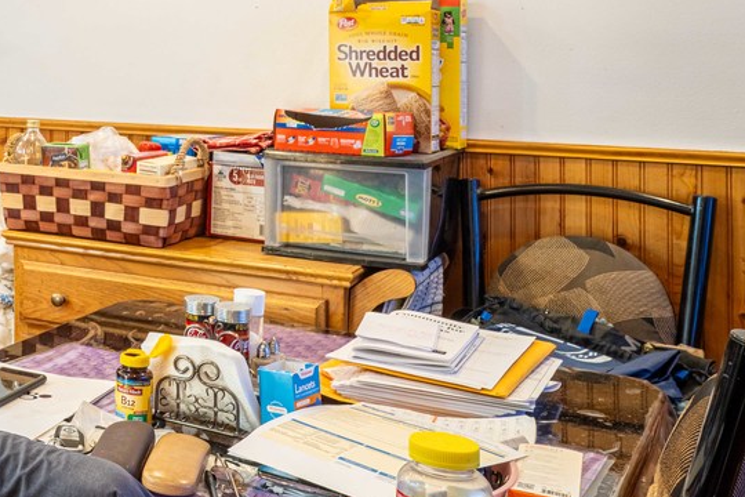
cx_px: -233
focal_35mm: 51
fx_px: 1055
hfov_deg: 30.4
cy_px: 59
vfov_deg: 25.7
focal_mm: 17
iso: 160
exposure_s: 1/20
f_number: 8
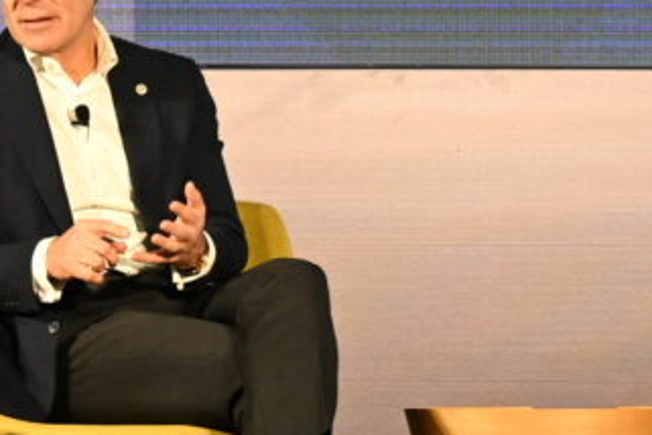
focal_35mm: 631
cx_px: 2031
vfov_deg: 2.2
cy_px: 139
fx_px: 11427
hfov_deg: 3.2
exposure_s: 1/125
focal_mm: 79
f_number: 4.5
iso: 2000
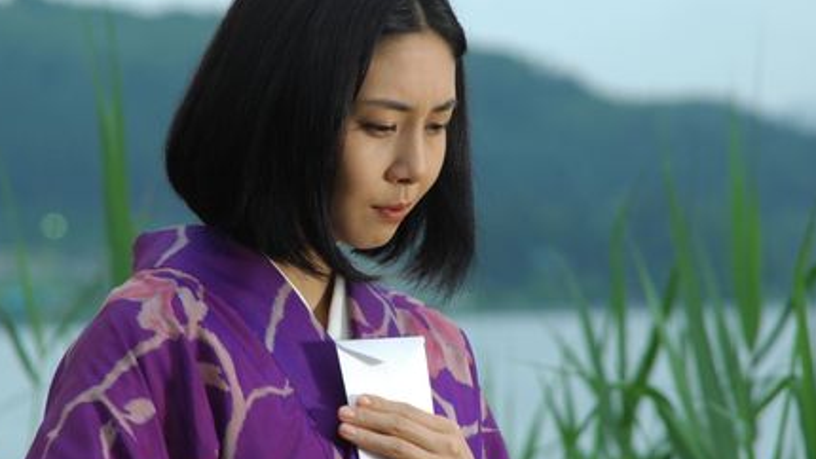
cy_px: 195
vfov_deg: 4.1
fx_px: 6396
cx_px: 380
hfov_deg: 7.3
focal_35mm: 296
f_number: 9
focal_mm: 175
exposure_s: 1/320
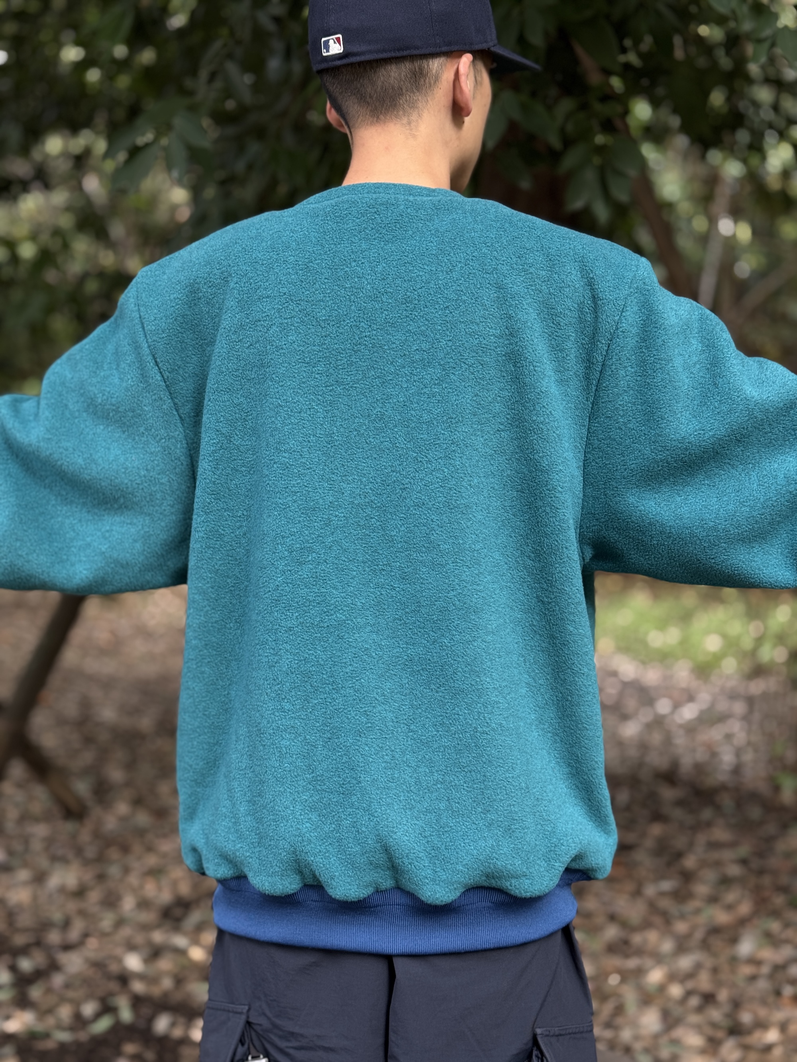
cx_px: 398
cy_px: 531
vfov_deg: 39.7
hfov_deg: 30.3
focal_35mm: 48
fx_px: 1474
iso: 50
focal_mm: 6.76
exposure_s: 1/121
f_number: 1.78
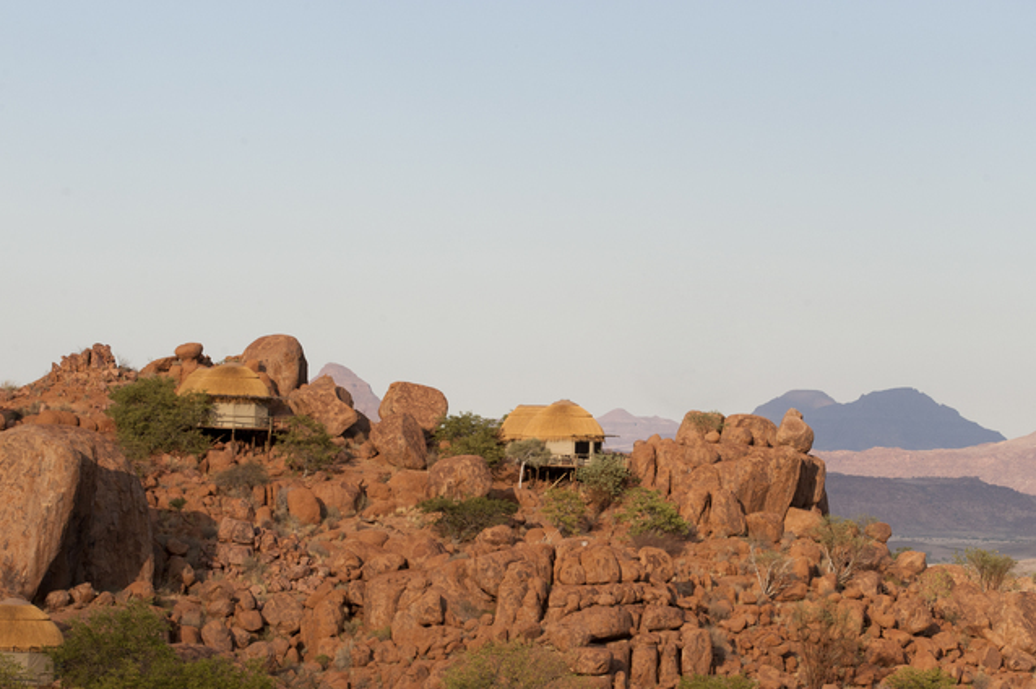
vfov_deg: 9.8
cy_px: 441
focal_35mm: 140
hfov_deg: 14.7
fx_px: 4025
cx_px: 656
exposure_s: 1/640
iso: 500
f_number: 13
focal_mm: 105
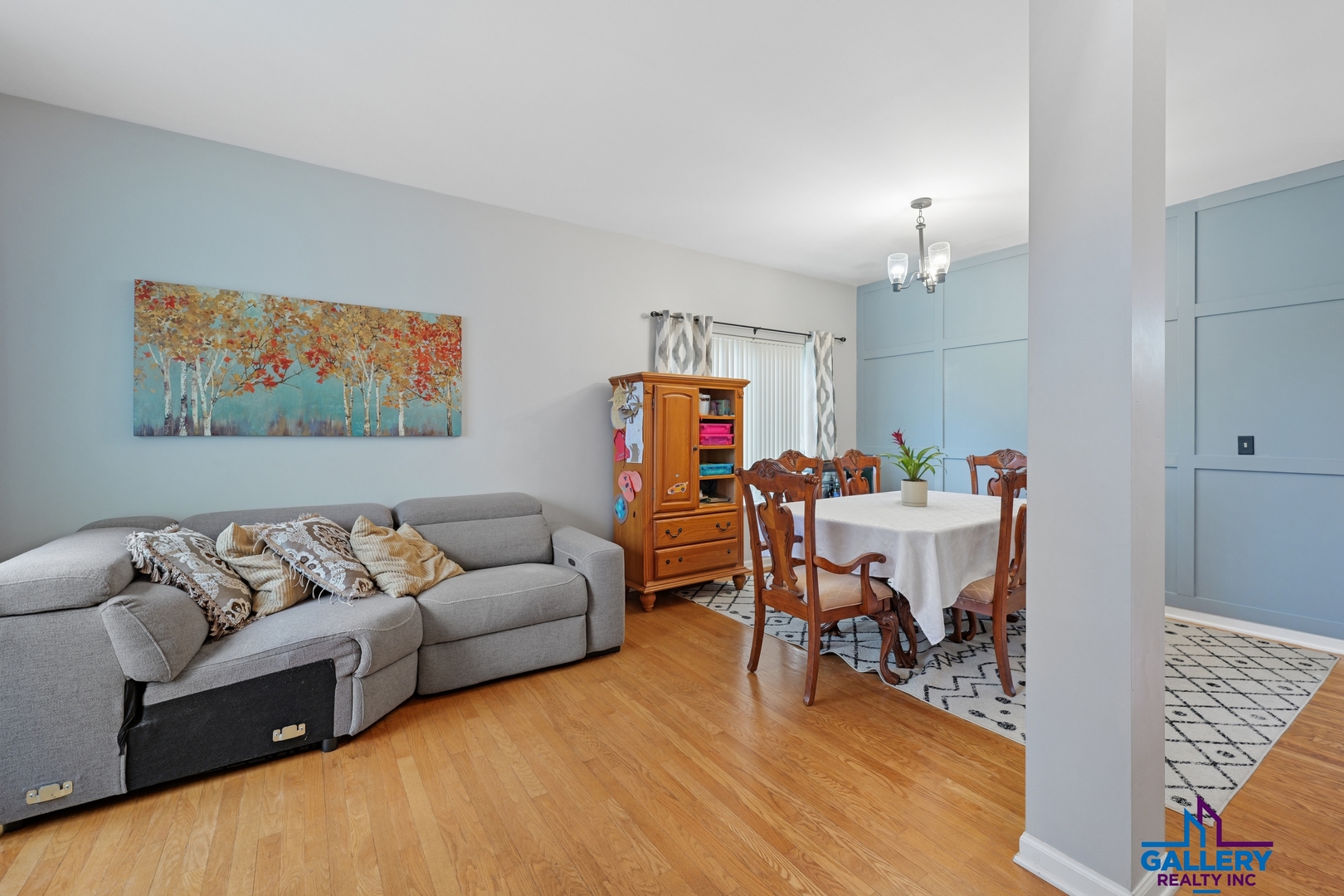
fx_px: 523
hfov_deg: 104.3
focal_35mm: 14
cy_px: 448
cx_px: 672
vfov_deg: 81.2
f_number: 4
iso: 800
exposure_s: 1/50
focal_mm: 14
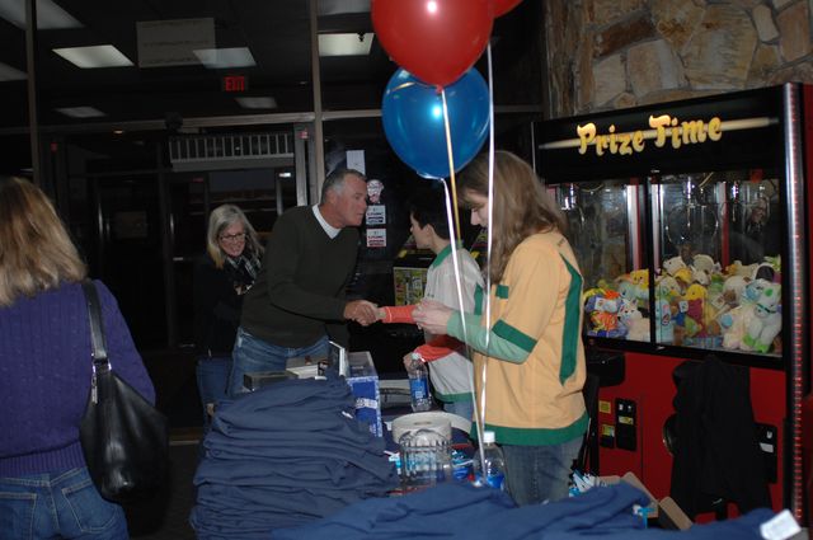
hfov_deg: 46.5
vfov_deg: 31.8
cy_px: 270
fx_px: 947
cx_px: 406
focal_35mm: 42
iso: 400
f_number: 3.5
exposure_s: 1/250
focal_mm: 28
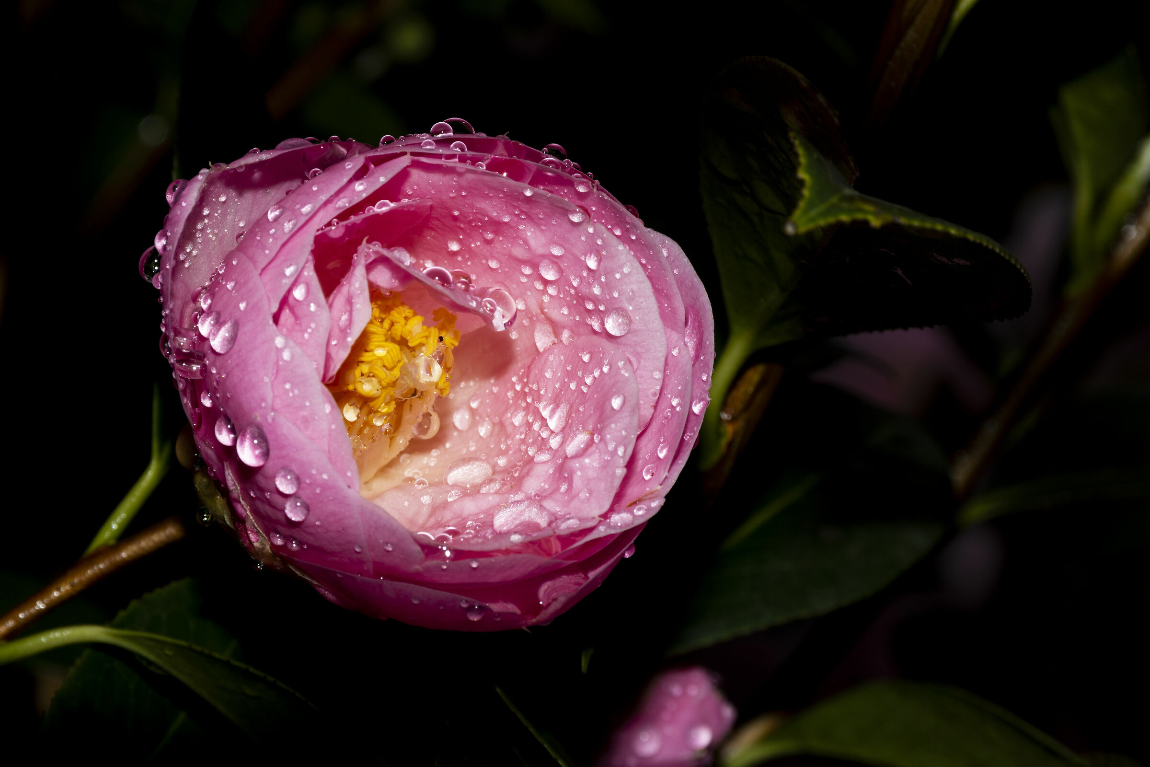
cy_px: 384
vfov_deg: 6.5
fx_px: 6708
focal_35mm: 210
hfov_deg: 9.8
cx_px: 575
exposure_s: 1/250
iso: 100
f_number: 18
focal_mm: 140
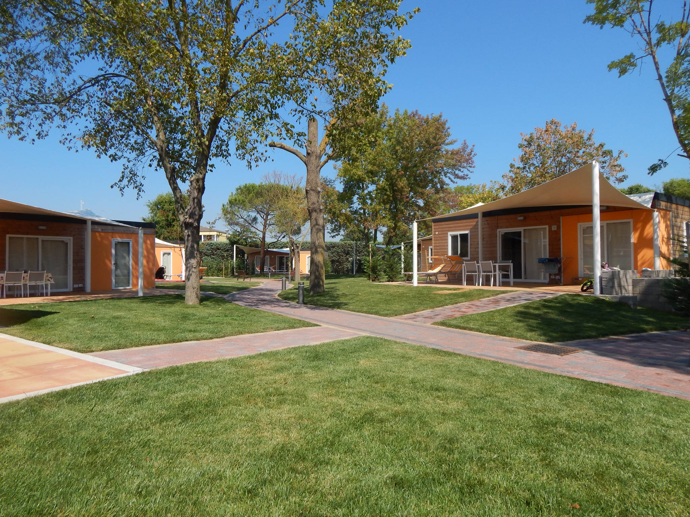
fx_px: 458
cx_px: 345
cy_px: 258
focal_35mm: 23
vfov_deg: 58.9
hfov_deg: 73.9
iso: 125
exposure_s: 1/1500
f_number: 3
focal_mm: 4
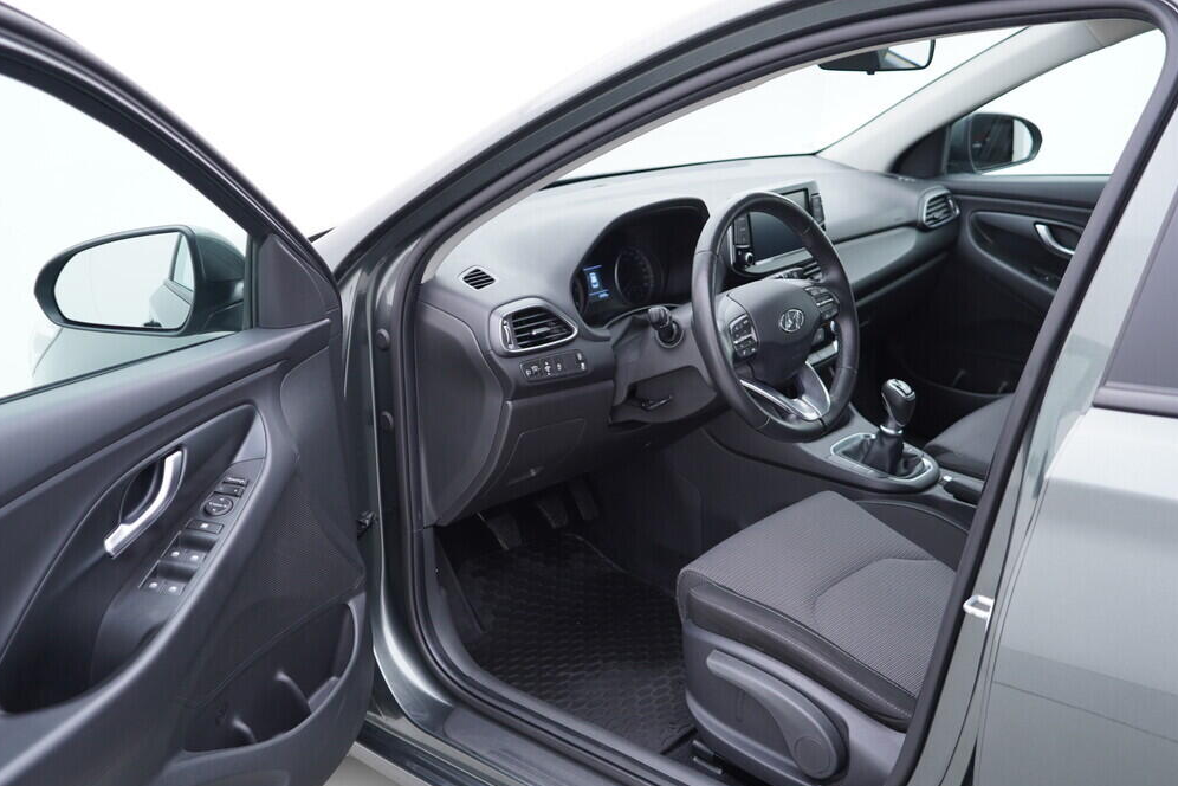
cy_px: 403
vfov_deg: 35.9
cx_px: 575
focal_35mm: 37
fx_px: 1211
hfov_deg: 51.9
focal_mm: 24
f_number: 2.8
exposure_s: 1/40
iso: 160
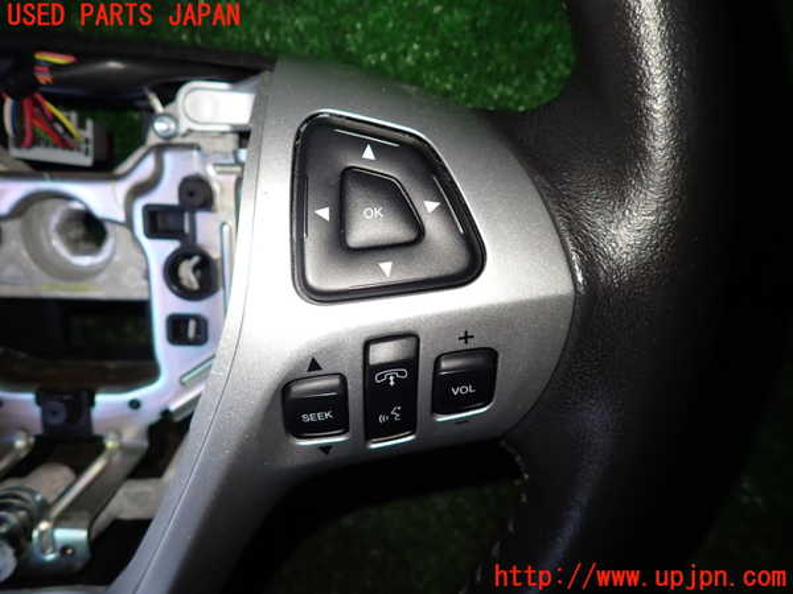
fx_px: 573
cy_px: 297
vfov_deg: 54.9
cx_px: 396
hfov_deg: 69.4
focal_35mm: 25
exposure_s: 1/30
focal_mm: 4.5
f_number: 2
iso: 200
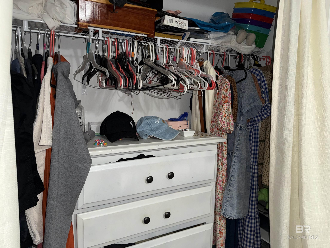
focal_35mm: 24
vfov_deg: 56.8
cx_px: 165
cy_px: 124
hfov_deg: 71.6
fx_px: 229
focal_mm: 6.76
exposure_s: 1/25
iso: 80
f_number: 1.78
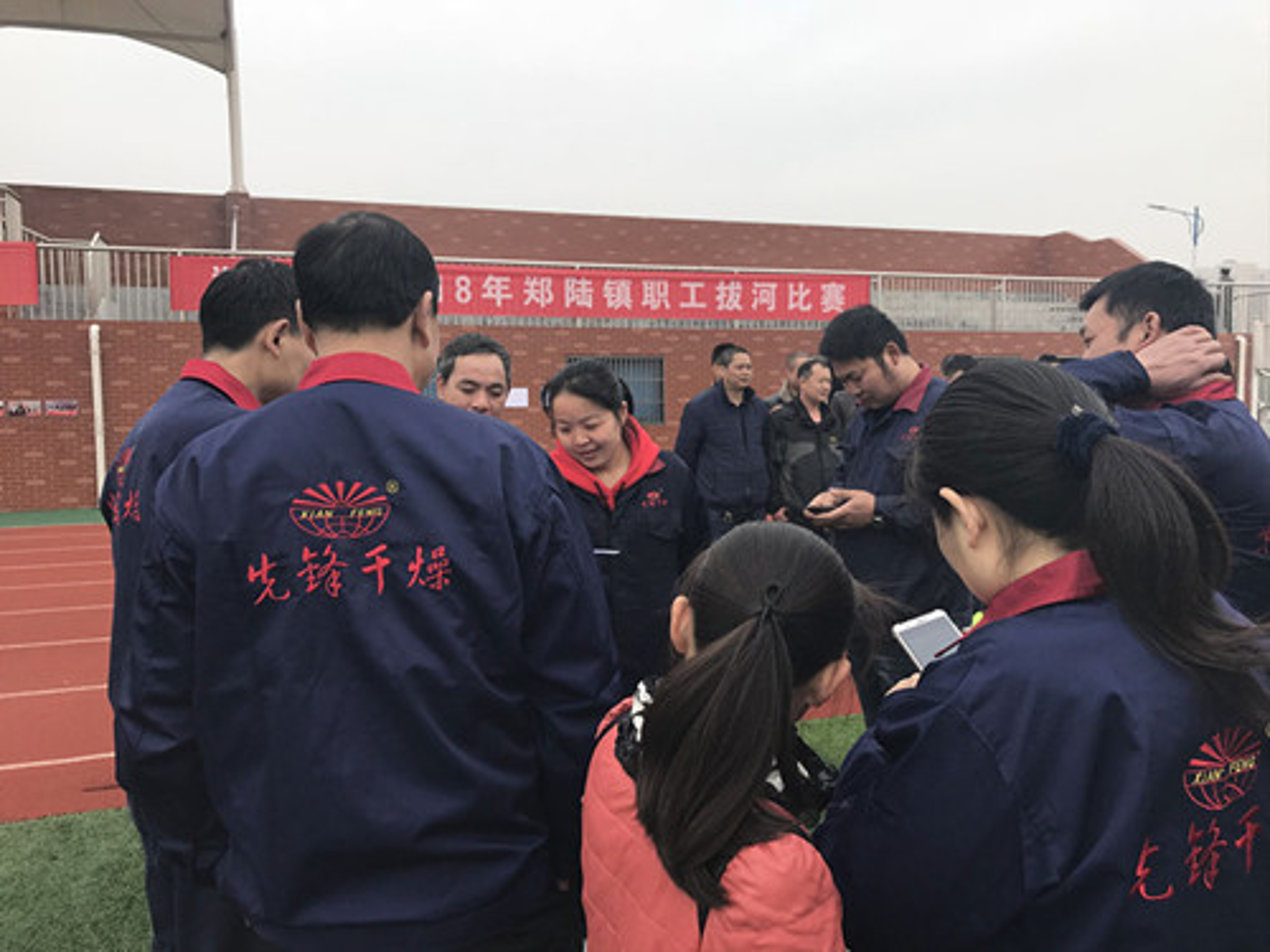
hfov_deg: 63.4
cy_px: 476
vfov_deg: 49.7
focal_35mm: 28
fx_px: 1027
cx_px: 635
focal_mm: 3.99
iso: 20
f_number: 1.8
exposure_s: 1/948
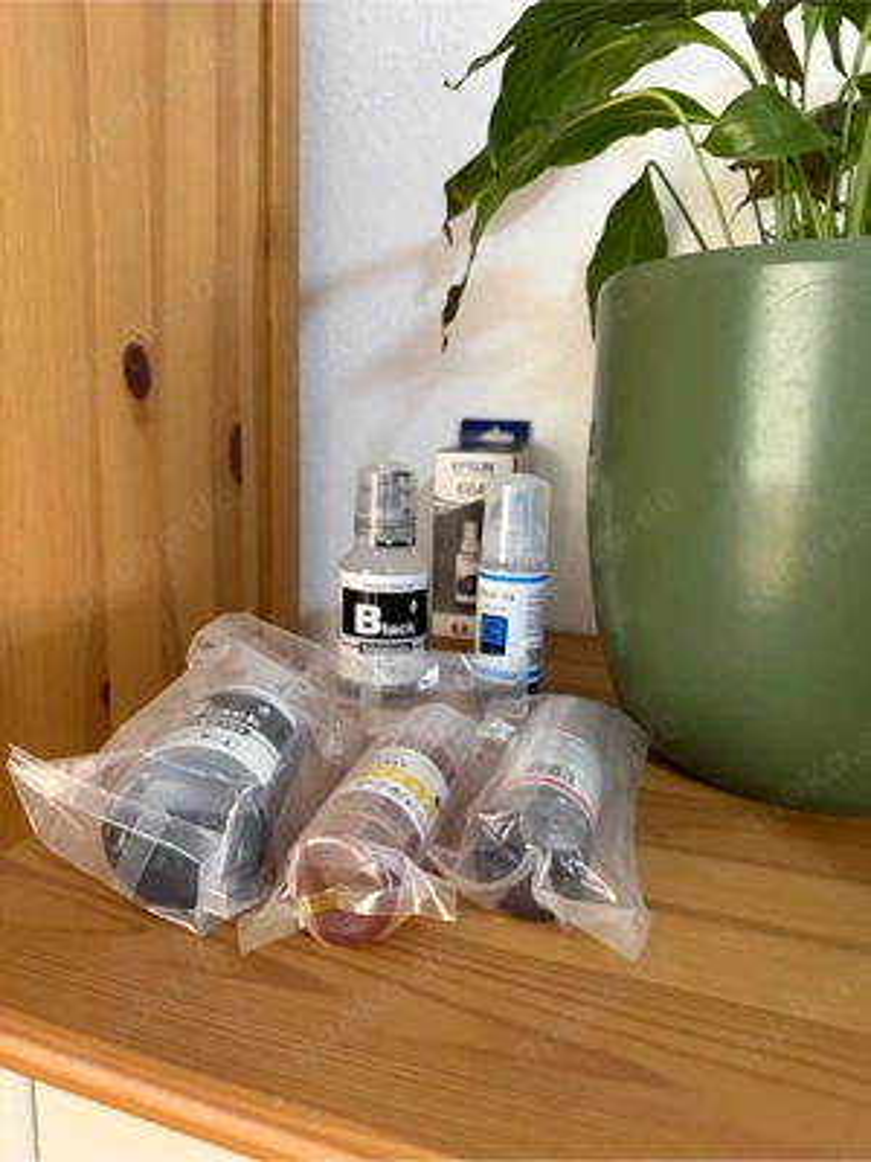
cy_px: 581
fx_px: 805
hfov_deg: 56.8
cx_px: 436
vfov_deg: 71.6
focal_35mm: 24
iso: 640
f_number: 1.78
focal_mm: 6.76
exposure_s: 1/60
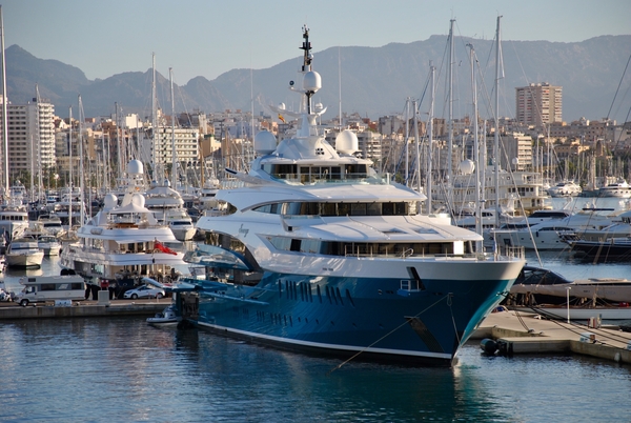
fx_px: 2765
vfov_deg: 8.7
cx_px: 316
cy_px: 212
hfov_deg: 13.0
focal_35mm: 158
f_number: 5.6
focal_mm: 105
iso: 140
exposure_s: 1/500
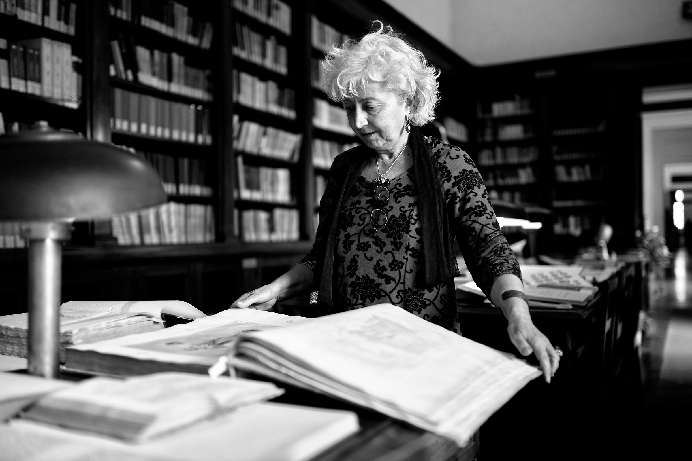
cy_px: 230
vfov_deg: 37.9
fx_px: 673
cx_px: 346
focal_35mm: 35
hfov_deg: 54.4
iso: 200
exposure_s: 1/320
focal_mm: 35
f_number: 1.4
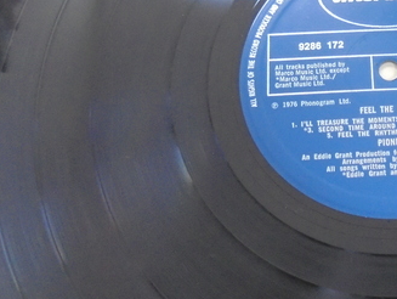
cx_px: 373
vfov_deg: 27.0
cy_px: 111
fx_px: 620
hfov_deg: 33.3
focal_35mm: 54
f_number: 3.5
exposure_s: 1/30
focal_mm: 4.6
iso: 400
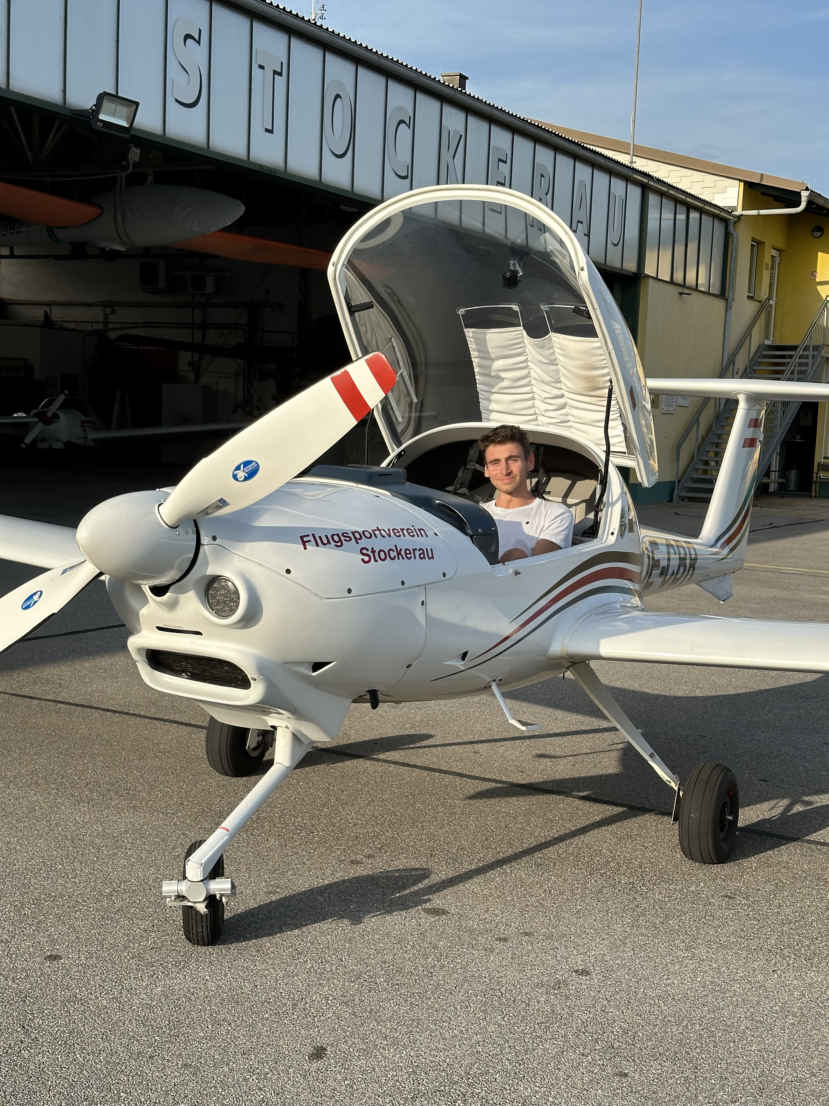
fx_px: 1533
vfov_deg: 39.7
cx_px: 414
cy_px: 553
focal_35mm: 48
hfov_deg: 30.3
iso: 64
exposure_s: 1/3257
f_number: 1.78
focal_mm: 6.86
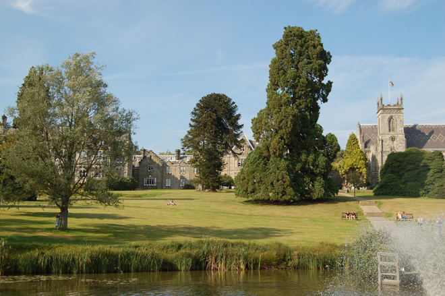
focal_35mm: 46
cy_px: 148
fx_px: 574
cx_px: 222
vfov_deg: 28.9
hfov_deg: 42.4
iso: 200
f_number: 9
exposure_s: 1/320
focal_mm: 31
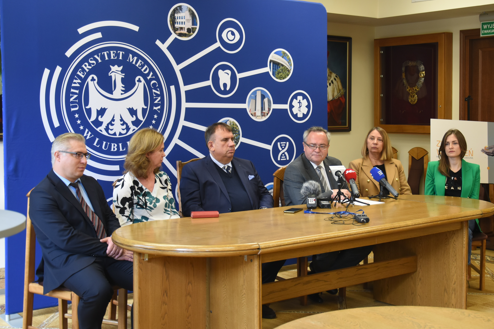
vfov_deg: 25.5
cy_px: 146
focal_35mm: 53
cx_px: 293
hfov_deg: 37.4
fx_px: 727
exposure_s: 1/90
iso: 500
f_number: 4
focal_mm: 28
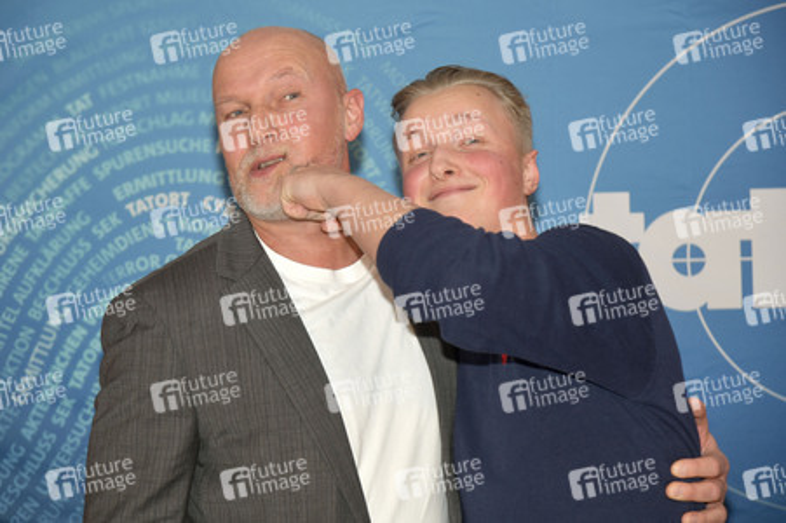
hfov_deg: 19.5
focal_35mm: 105
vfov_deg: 13.0
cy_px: 262
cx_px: 393
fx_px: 2291
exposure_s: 1/200
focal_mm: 105
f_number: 5.6
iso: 640
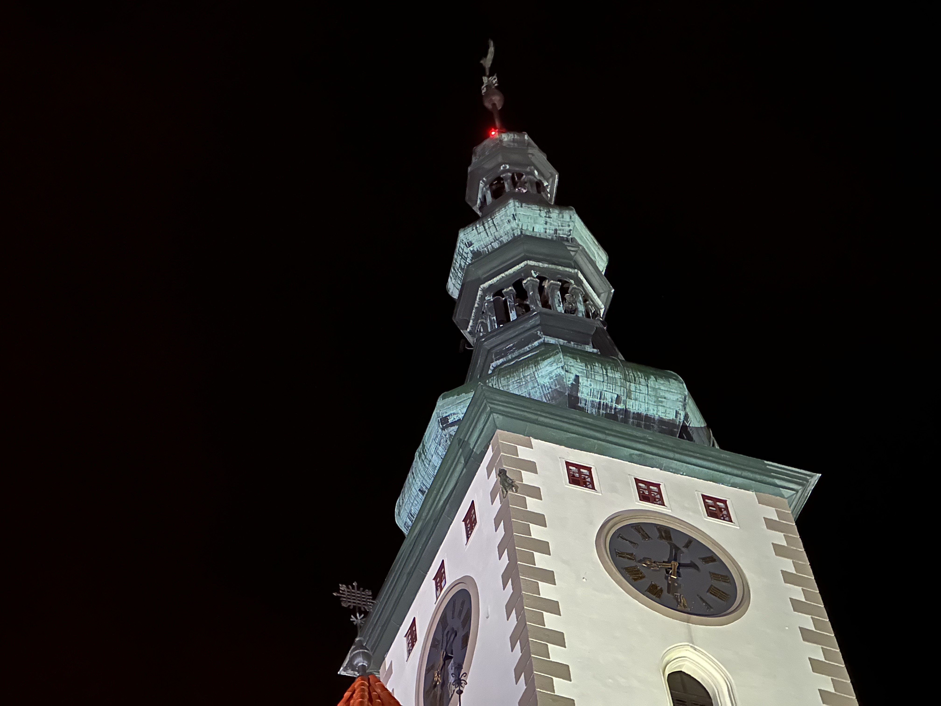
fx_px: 2093
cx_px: 470
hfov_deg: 25.3
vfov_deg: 19.1
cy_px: 353
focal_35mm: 77
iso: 1250
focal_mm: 9
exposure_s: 1/8
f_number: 2.8
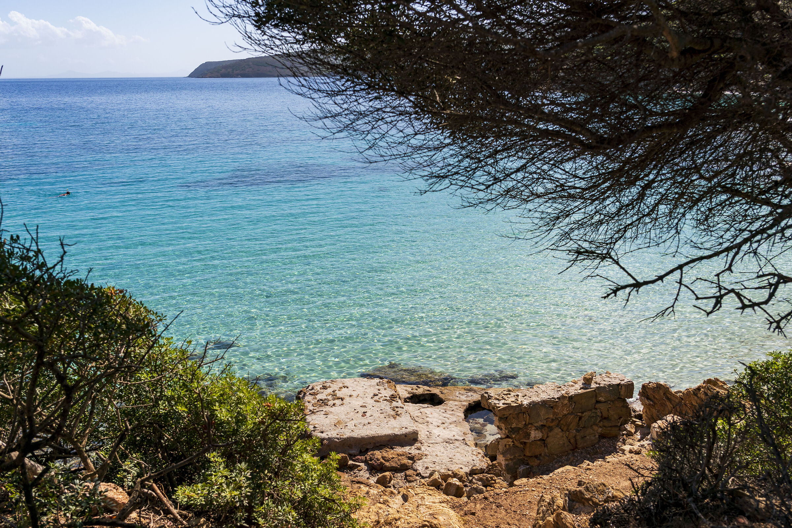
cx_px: 396
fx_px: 704
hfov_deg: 58.7
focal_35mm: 32
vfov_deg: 41.1
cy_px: 264
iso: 100
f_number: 7.1
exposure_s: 1/640
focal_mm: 32
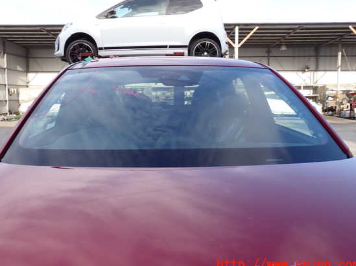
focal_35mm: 35
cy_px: 127
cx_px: 169
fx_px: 360
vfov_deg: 40.6
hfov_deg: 52.6
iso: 100
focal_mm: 5.79
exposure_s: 1/250
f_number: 3.2
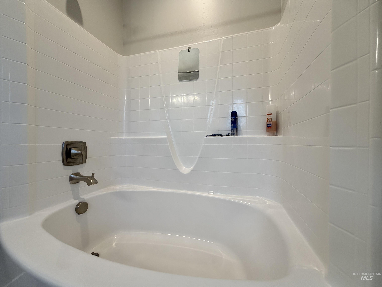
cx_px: 191
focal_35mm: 14
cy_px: 144
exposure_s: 1/120
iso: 125
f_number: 2.2
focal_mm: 2.22
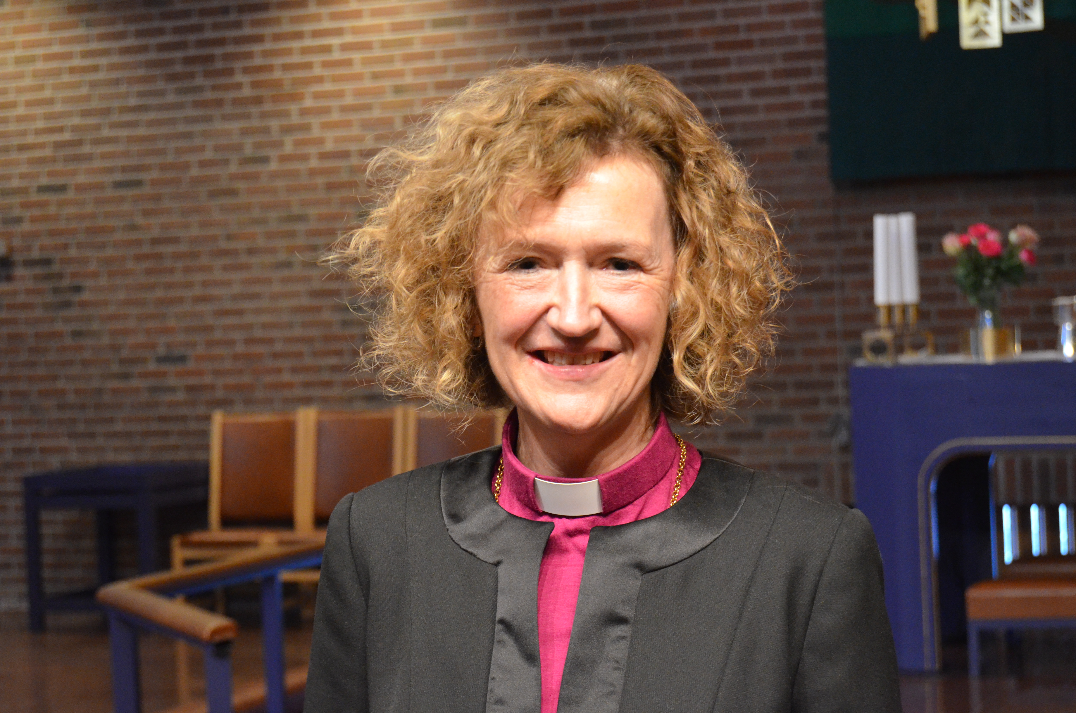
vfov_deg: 16.5
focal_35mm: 82
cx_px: 538
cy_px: 356
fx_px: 2461
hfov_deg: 24.7
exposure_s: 1/25
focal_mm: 55
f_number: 5.6
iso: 3200
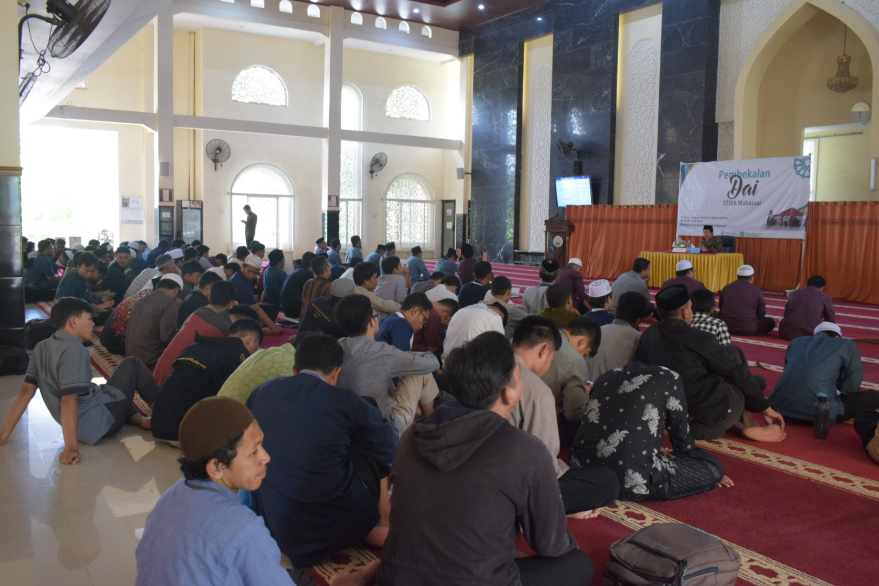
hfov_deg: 59.5
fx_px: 769
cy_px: 293
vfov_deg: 41.7
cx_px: 440
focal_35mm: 32
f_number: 5
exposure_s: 1/60
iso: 2500
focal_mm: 21
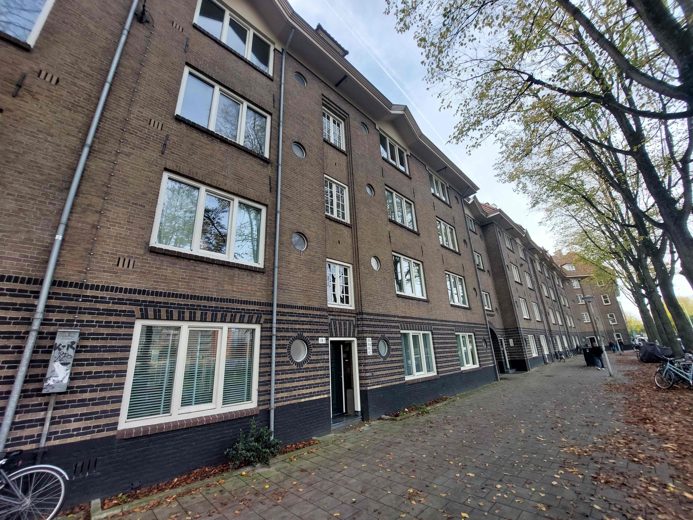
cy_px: 260
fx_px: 260
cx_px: 346
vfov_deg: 89.9
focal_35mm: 13
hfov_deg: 106.2
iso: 50
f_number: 2.2
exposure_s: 1/163
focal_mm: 1.74
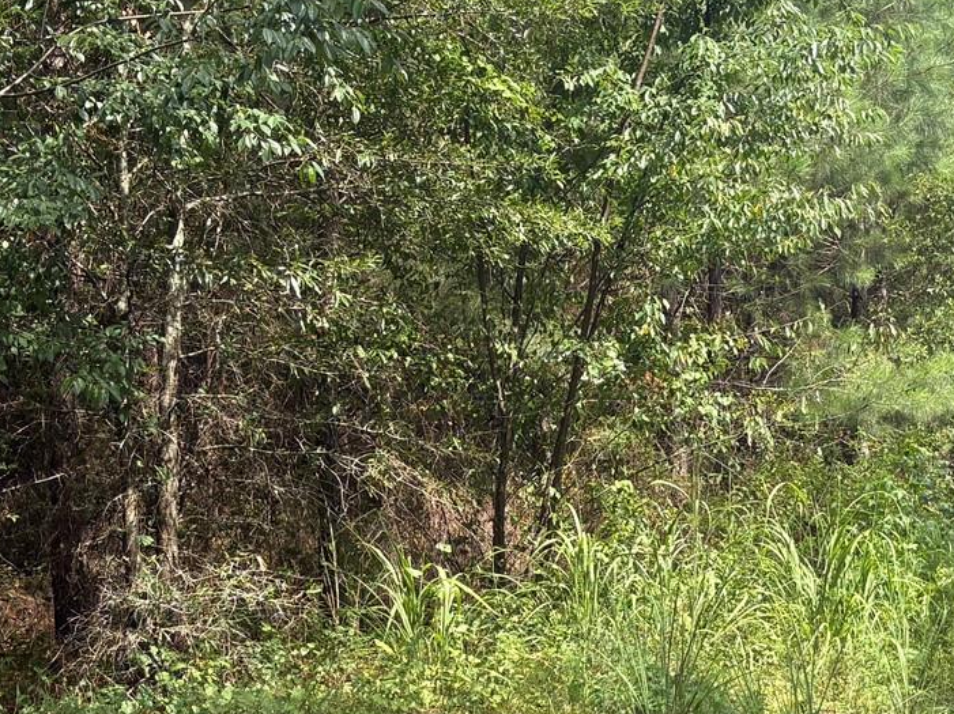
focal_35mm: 76
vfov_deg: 19.3
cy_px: 465
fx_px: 2093
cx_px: 622
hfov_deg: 25.6
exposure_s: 1/1626
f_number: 1.6
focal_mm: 5.96
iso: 64
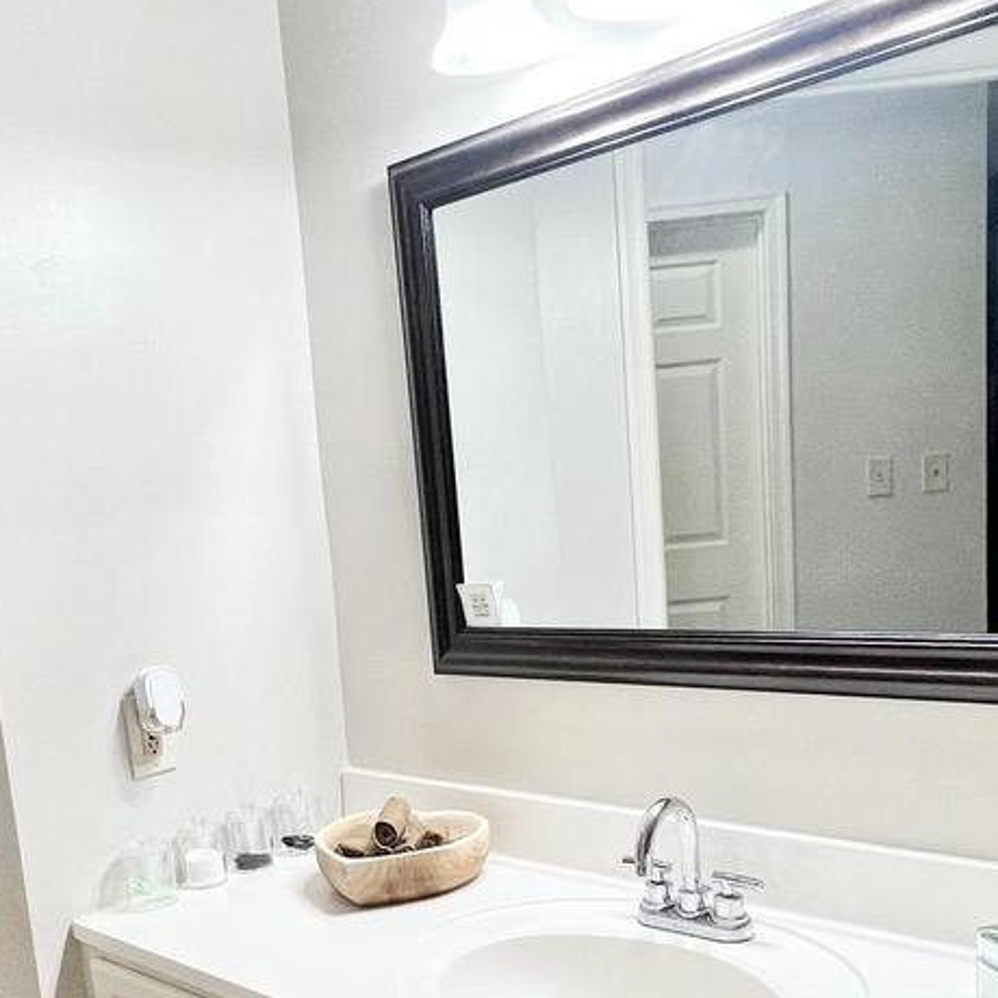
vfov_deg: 44.5
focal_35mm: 36
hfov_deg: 45.9
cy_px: 746
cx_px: 419
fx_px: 1174
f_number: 1.8
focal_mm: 1.57
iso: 80
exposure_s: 1/120
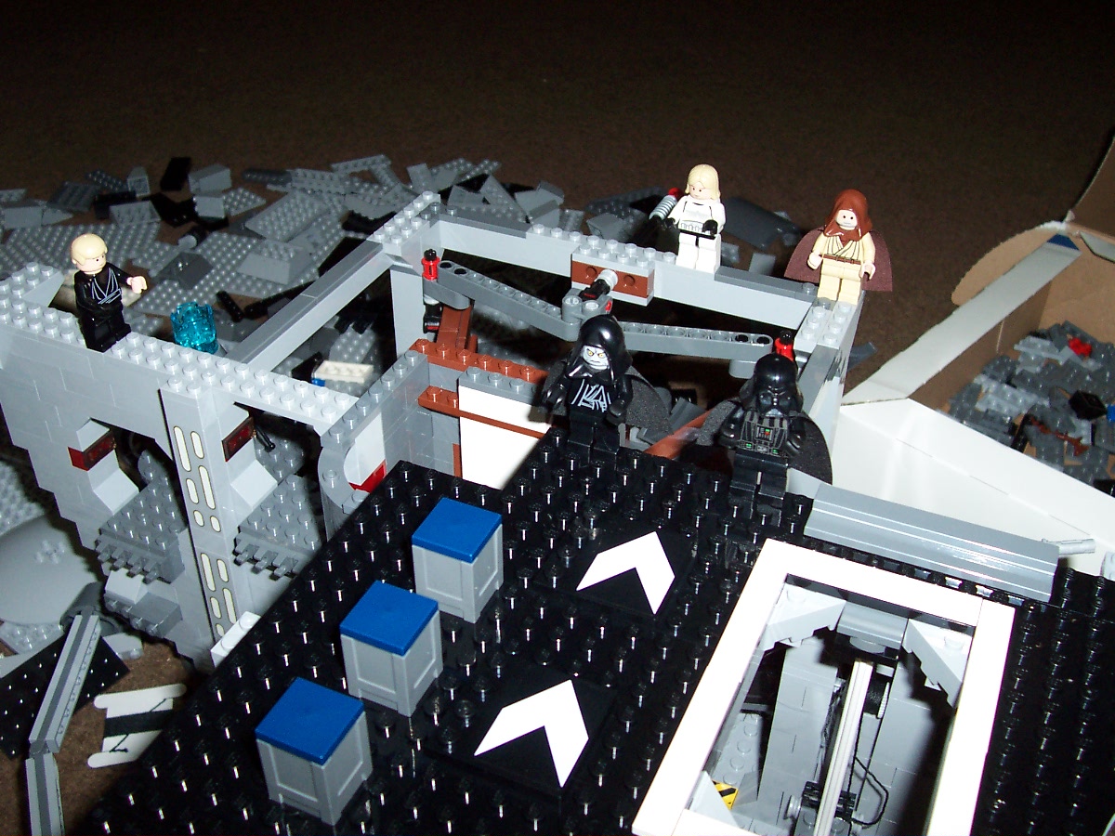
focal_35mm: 37
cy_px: 418
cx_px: 558
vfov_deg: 38.7
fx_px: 1192
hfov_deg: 50.1
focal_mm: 5.6
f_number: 2.8
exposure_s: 1/60
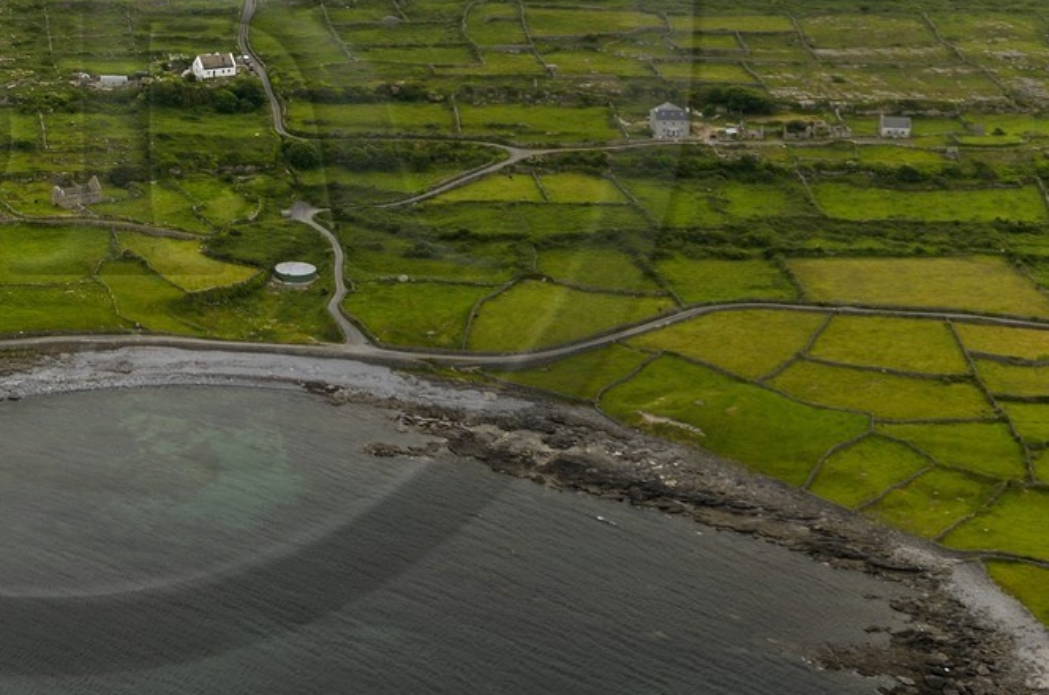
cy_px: 20
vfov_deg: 14.3
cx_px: 44
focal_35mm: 94
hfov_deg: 21.1
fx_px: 2734
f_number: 5
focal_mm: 26
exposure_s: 1/500
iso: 100
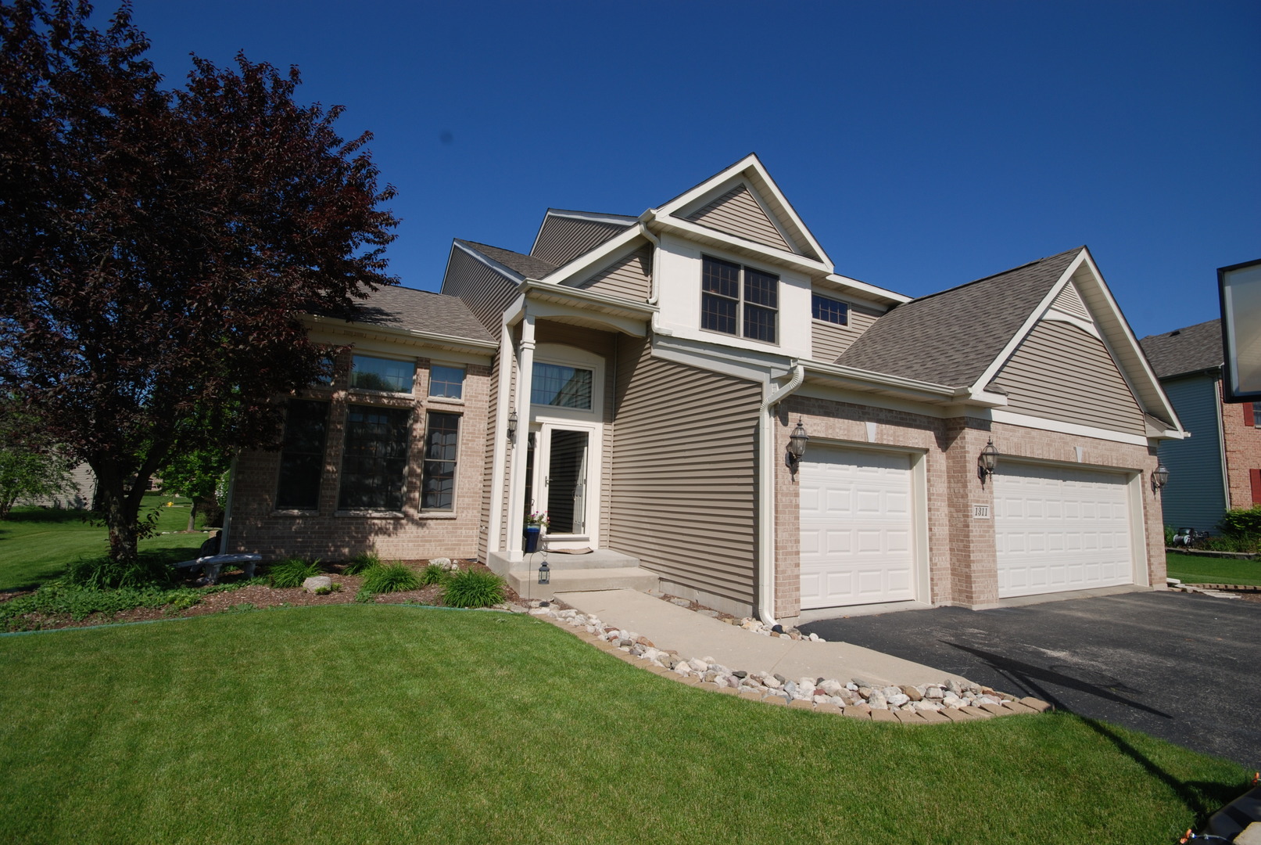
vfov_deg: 77.5
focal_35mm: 15
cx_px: 630
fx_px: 526
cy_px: 422
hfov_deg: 100.3
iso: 100
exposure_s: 1/200
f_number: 11
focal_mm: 10
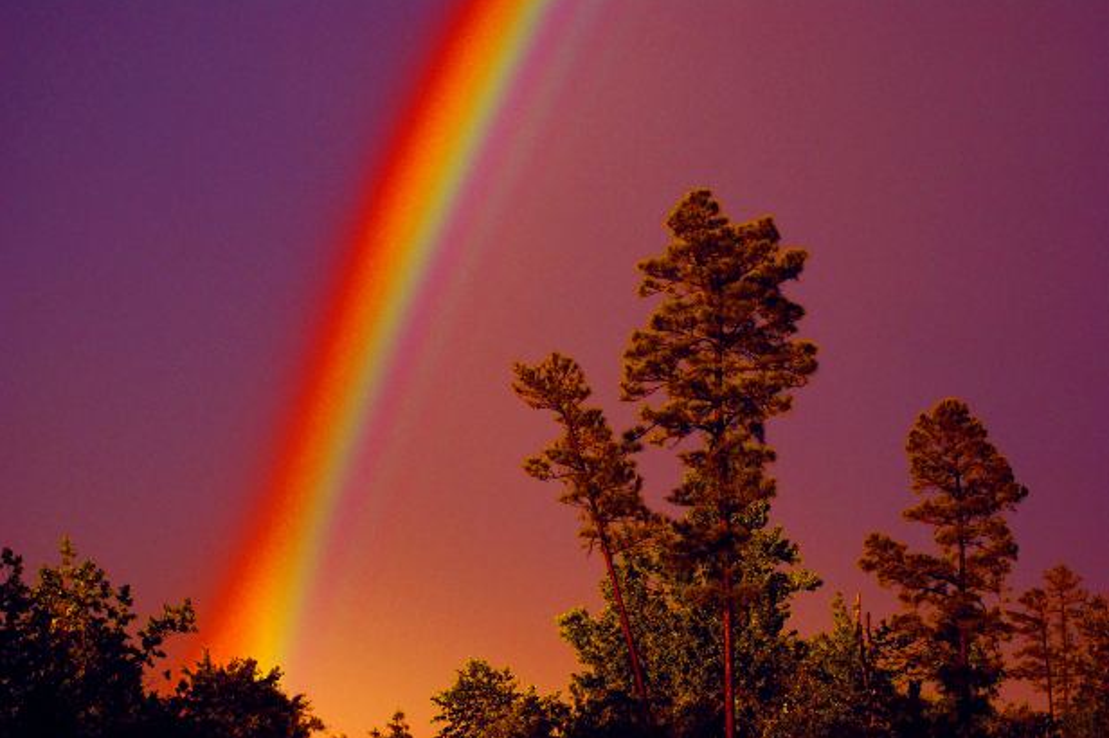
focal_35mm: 121
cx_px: 556
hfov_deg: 16.9
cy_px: 366
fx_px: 3725
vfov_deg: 11.3
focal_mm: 80
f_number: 3.5
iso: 200
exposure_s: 1/320
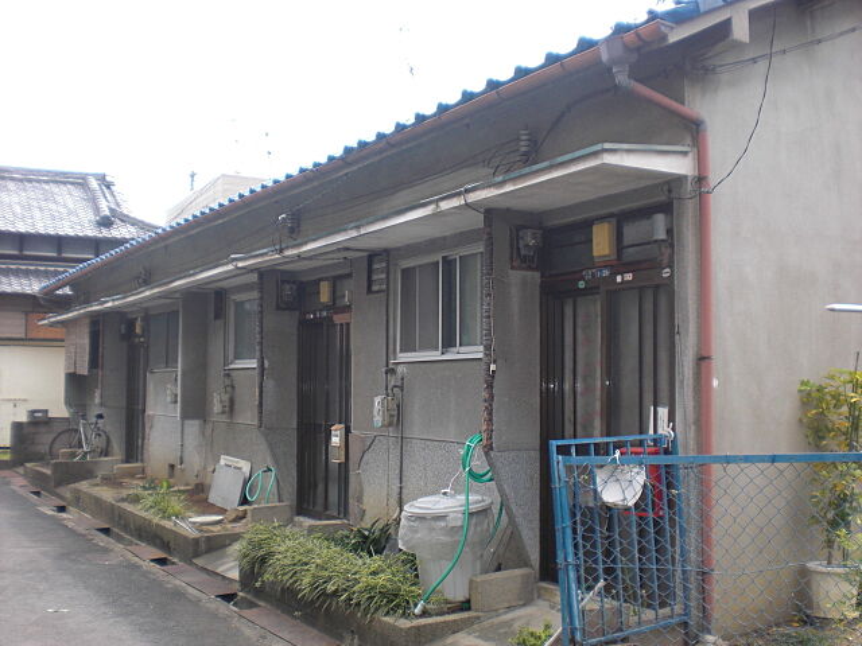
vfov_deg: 37.7
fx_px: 946
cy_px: 323
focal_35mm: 38
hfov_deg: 49.0
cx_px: 431
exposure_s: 1/250
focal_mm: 6.3
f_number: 3.1
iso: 64
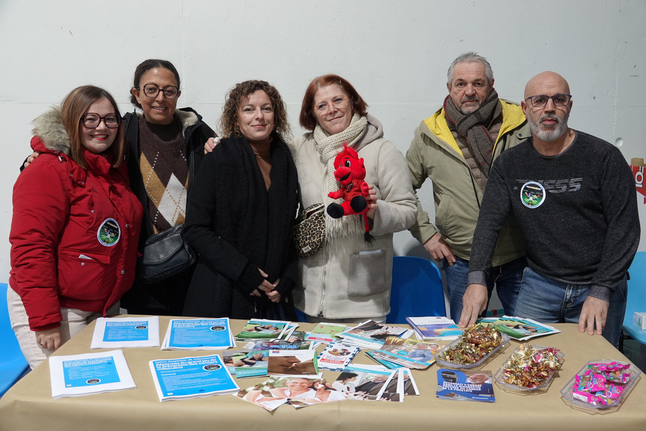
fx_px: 628
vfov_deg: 37.9
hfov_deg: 54.4
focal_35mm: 35
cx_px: 323
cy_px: 216
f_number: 3.2
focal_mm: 12.96
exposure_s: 1/40
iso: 320
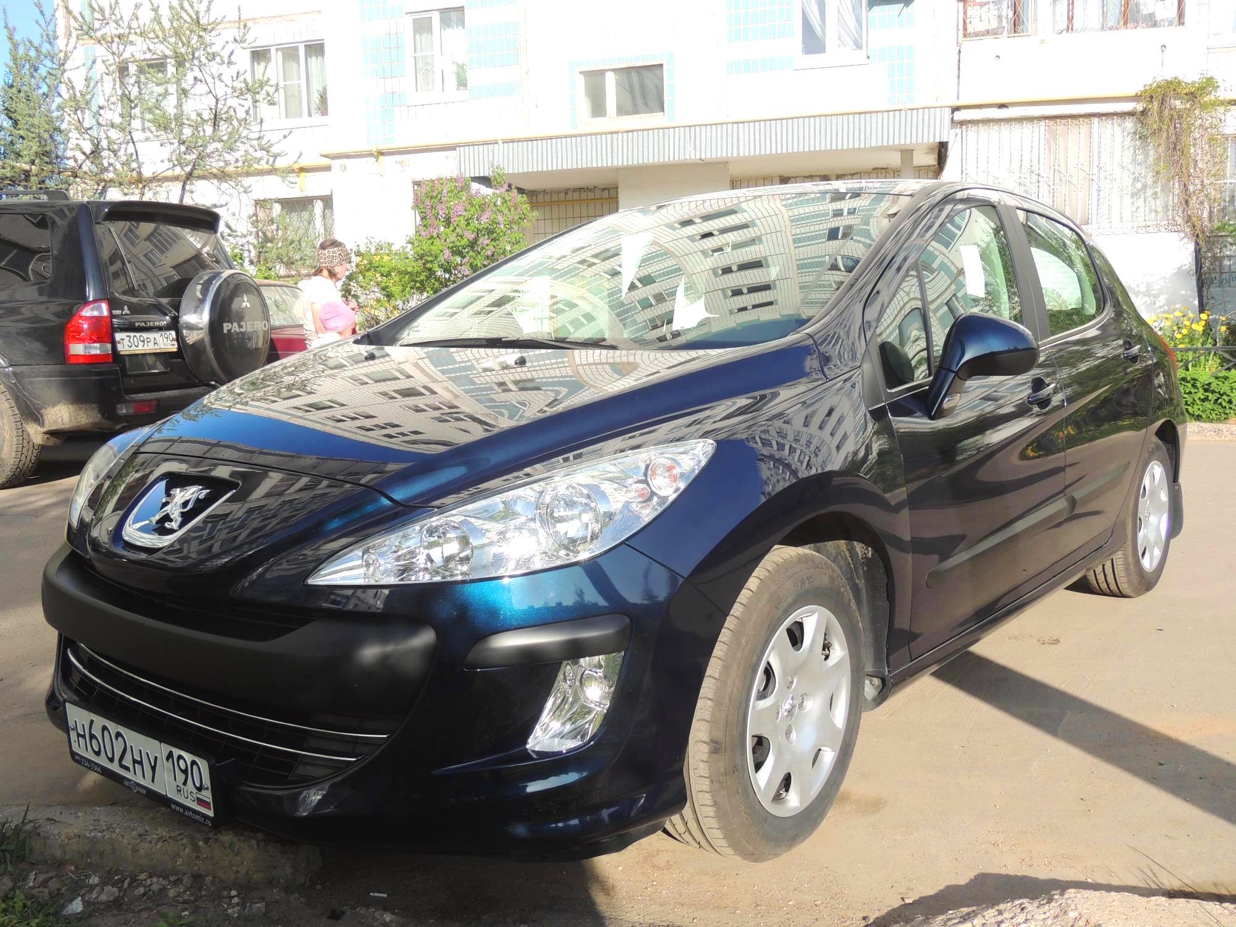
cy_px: 464
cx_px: 618
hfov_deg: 60.0
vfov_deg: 46.8
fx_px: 1071
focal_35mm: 30
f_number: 3.1
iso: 100
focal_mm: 5.3
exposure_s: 1/800
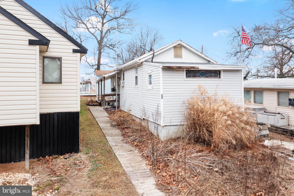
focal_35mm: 28
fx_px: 229
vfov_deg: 46.4
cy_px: 98
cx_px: 147
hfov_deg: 65.5
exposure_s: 1/50
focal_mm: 10.26
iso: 200
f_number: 9
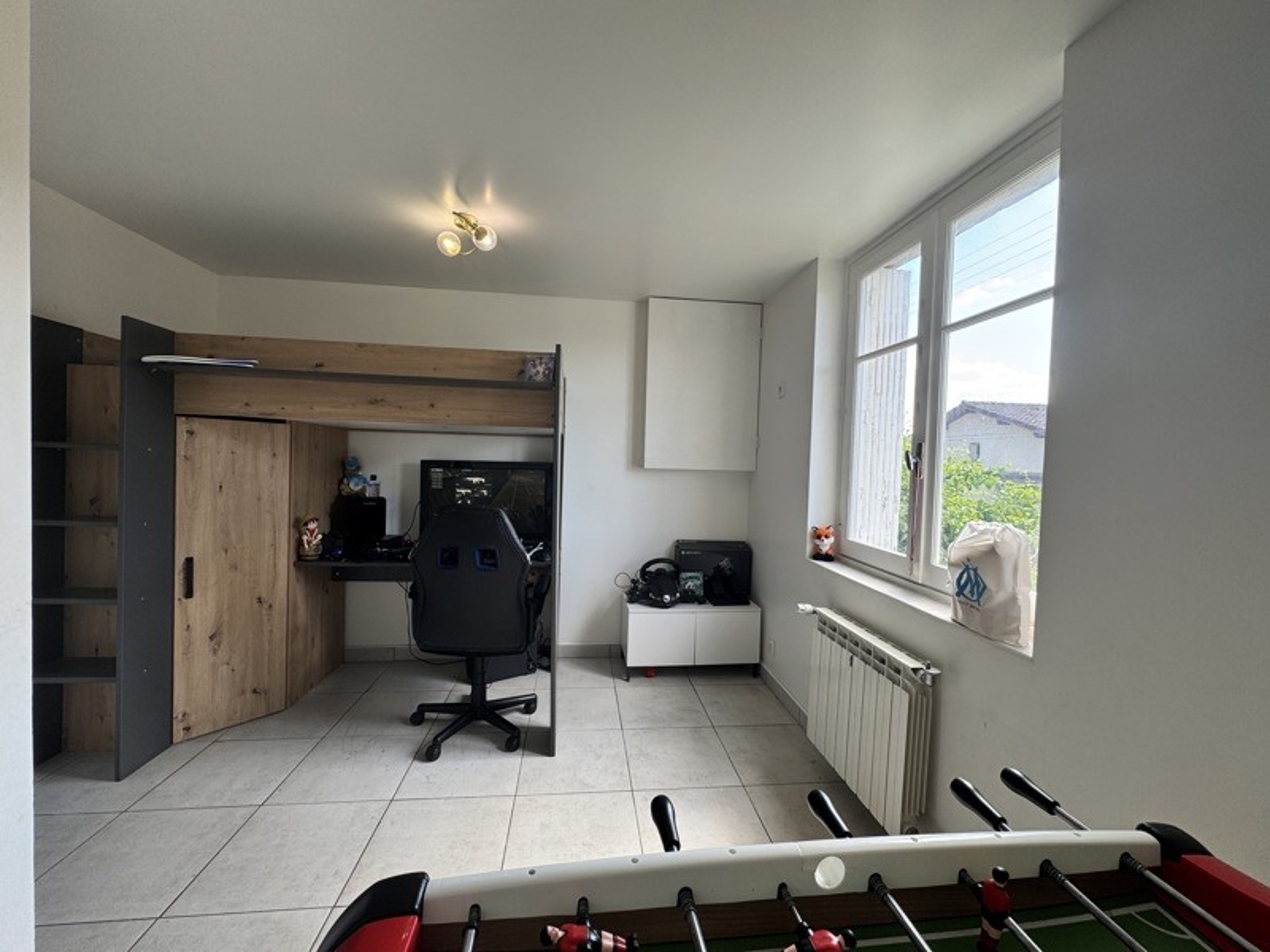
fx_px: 514
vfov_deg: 85.7
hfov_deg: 102.1
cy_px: 476
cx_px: 635
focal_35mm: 14
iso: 40
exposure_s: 1/100
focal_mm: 2.22
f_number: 2.2
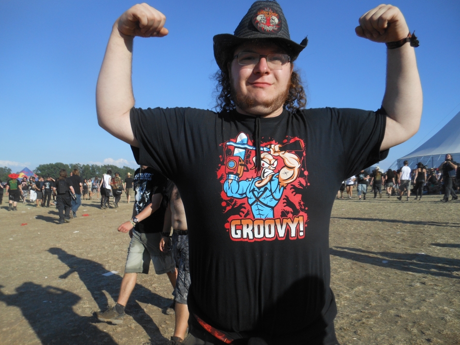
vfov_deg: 54.9
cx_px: 230
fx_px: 332
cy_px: 172
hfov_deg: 69.4
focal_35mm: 25
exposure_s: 1/1250
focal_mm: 4.5
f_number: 3.2
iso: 80
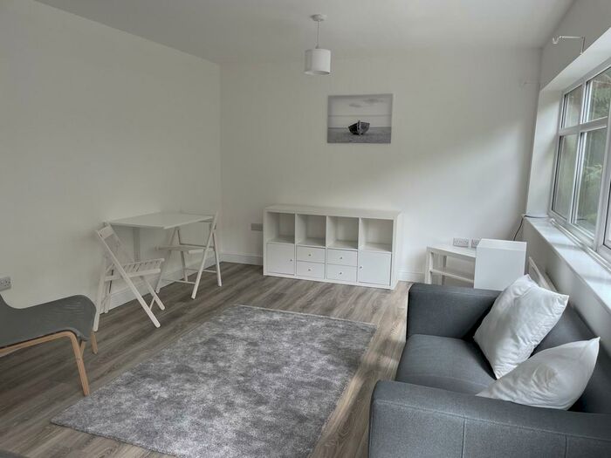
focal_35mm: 26
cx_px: 306
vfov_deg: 53.1
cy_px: 229
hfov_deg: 67.3
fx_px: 459
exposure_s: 1/161
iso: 32
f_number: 1.6
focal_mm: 4.2
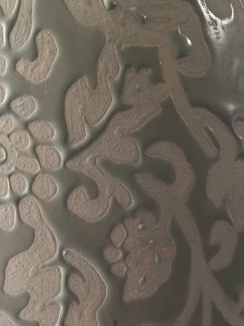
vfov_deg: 31.0
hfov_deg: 23.7
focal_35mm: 61
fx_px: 573
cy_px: 251
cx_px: 53
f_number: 2.2
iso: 64
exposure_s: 1/33
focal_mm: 4.15
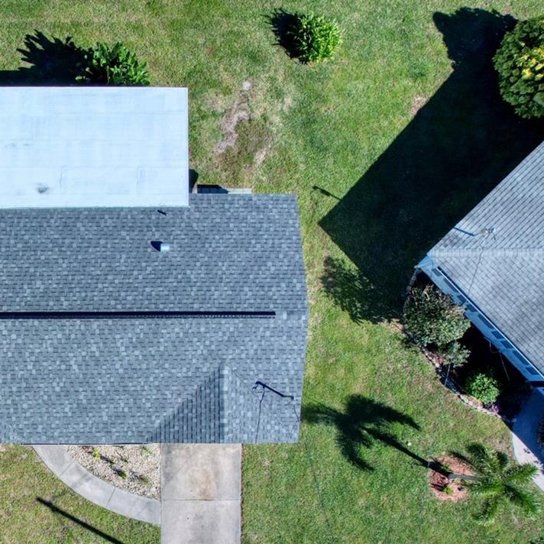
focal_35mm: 42
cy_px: 389
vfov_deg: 39.2
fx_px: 747
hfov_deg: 36.1
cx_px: 1
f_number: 2.8
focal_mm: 8.38
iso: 100
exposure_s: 1/2000
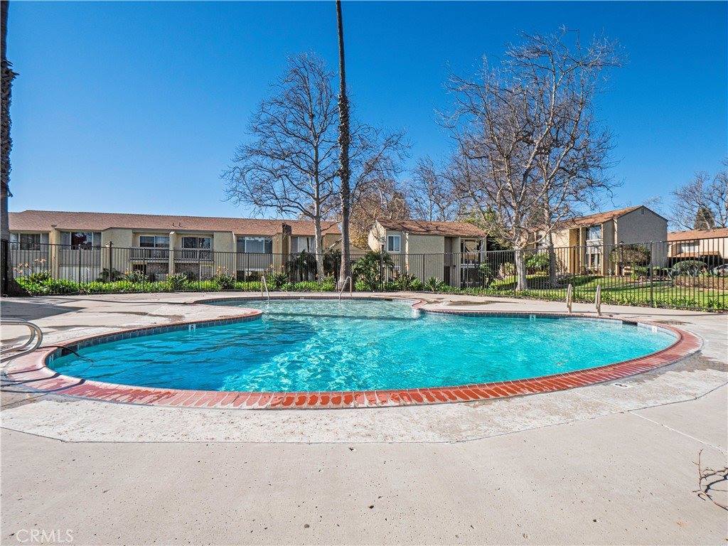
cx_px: 364
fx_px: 336
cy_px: 273
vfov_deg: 78.1
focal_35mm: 16
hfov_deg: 94.5
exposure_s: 1/2000
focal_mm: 8
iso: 200
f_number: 4
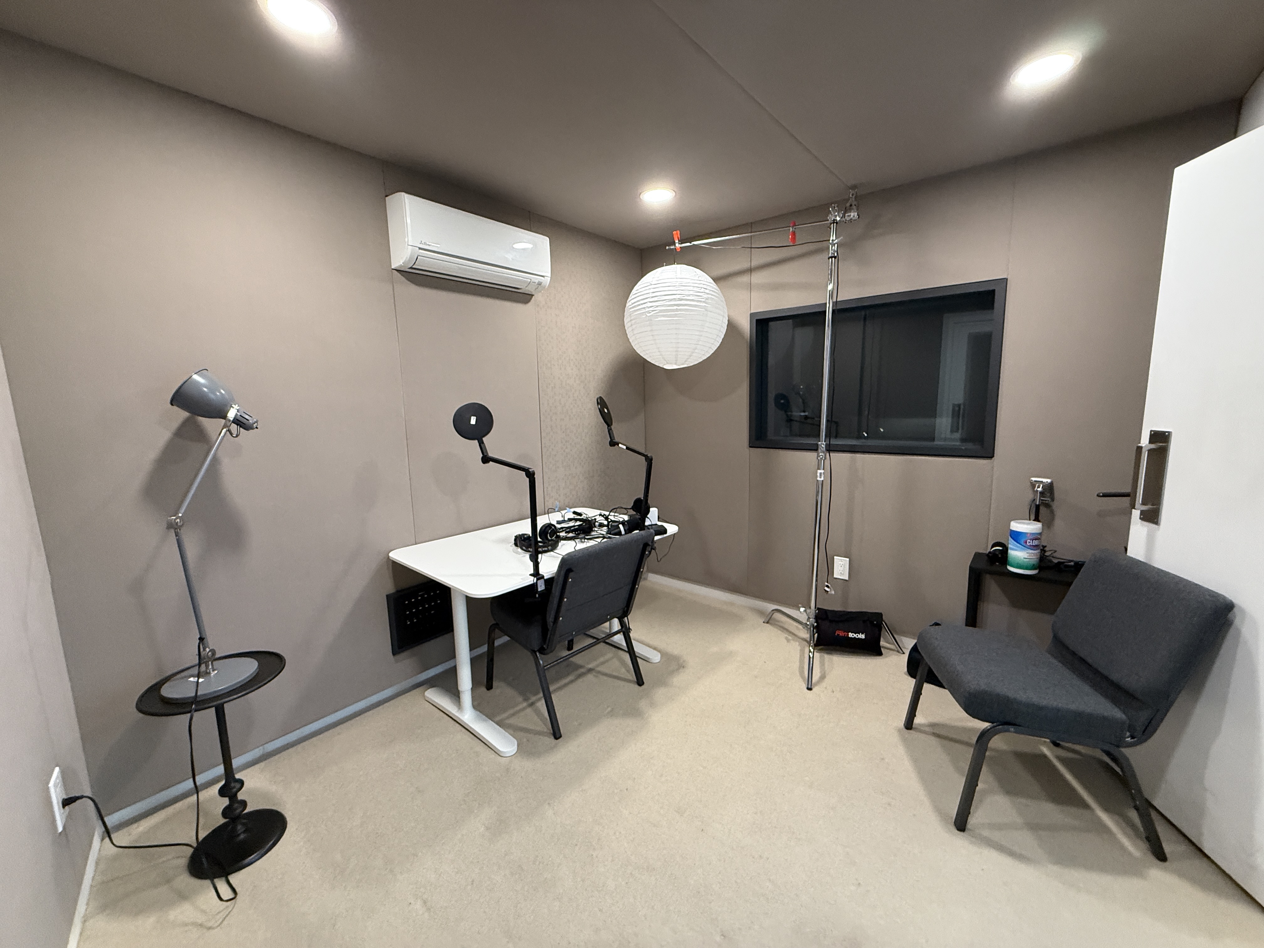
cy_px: 474
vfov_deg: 85.7
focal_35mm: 14
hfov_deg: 102.1
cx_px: 632
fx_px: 511
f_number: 2.2
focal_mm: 2.22
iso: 400
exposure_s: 1/60
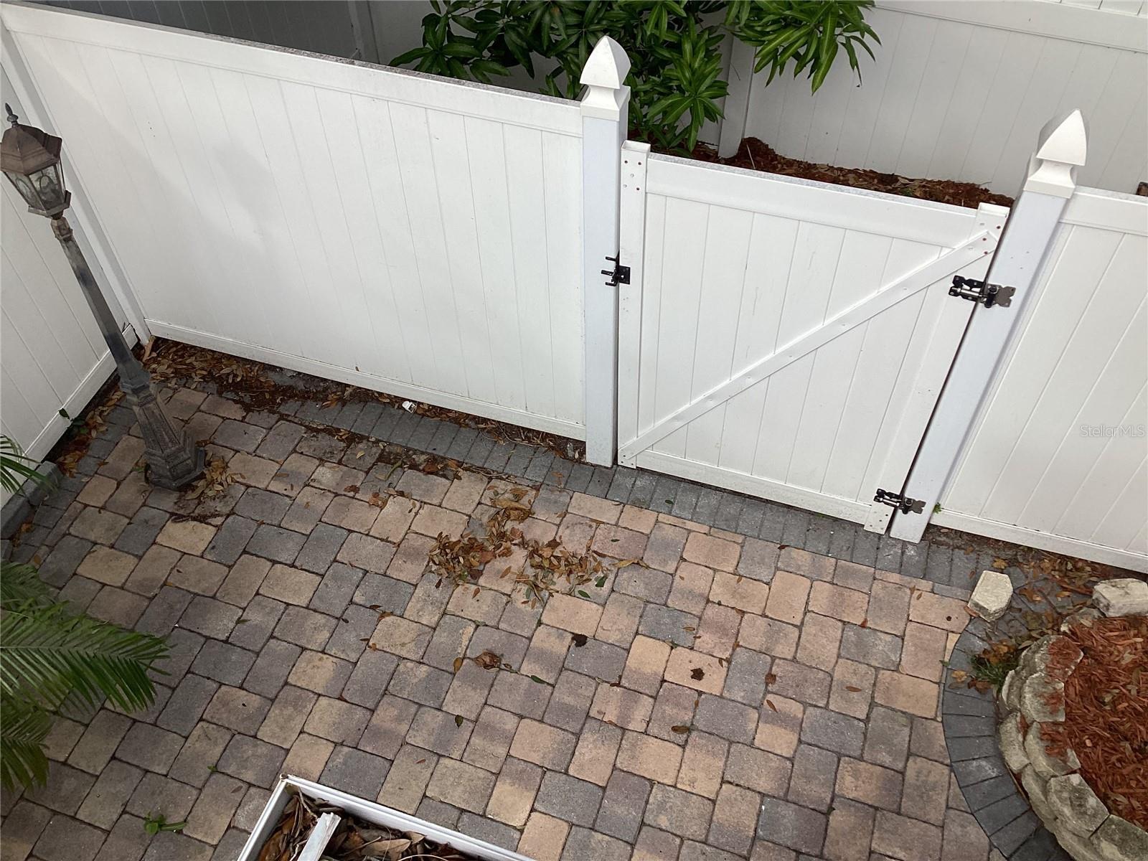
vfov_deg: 45.4
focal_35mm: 31
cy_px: 430
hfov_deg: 58.4
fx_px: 1028
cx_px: 574
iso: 25
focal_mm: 3.3
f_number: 2.4
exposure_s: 1/543
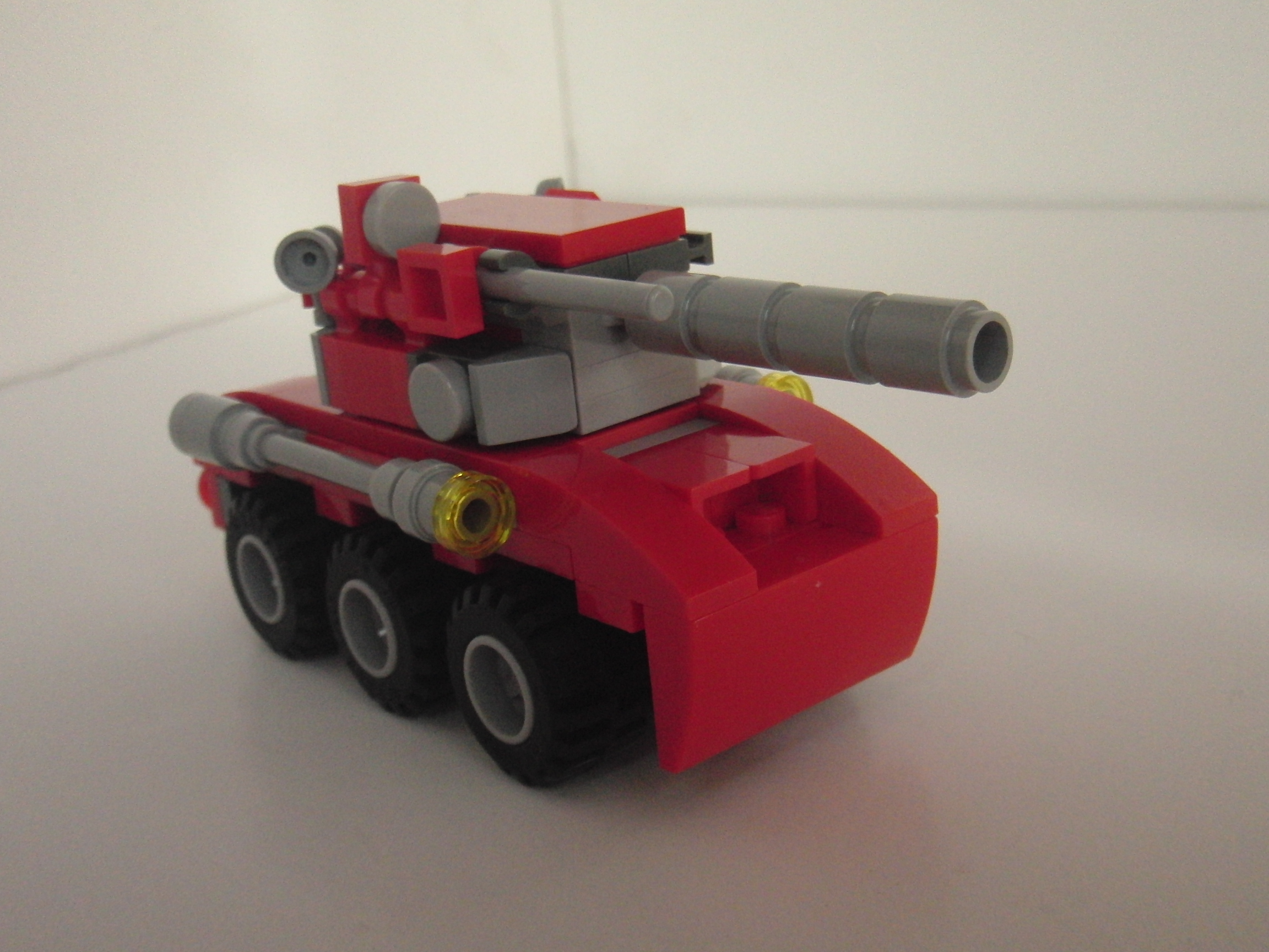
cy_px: 476
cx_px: 634
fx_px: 1393
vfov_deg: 37.7
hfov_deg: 49.0
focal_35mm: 38
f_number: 3.9
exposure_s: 1/640
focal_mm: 6.66
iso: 400
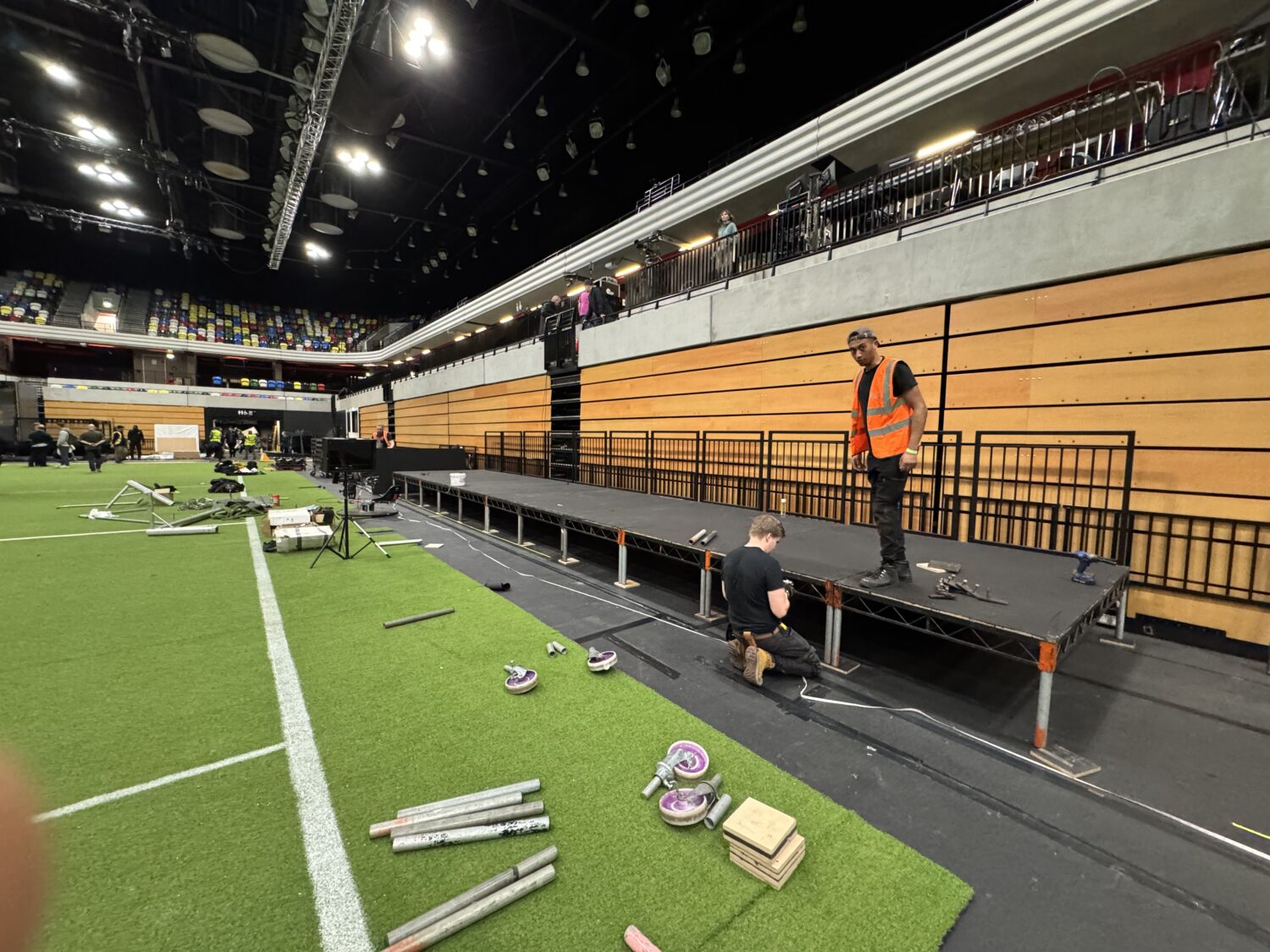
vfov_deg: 85.7
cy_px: 476
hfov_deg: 102.1
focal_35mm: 14
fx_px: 514
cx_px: 635
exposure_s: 1/50
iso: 800
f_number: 2.2
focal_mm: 2.22
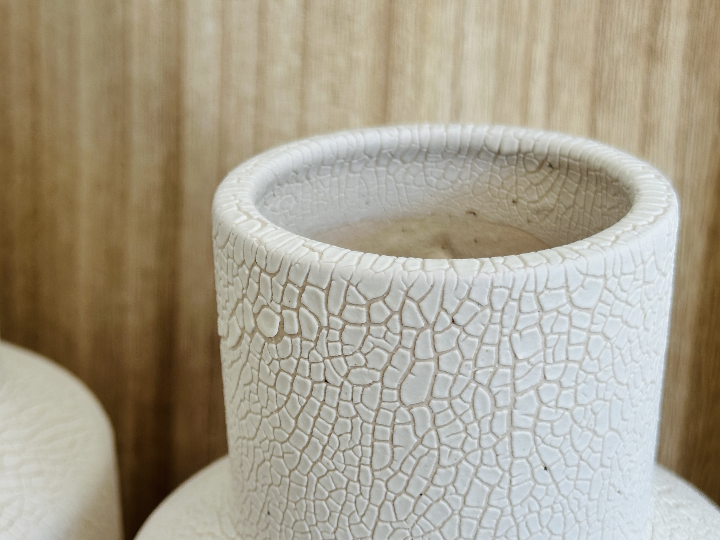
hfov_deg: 28.5
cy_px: 336
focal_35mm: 68
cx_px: 310
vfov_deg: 21.6
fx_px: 1414
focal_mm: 6.86
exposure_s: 1/120
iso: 50
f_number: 1.78
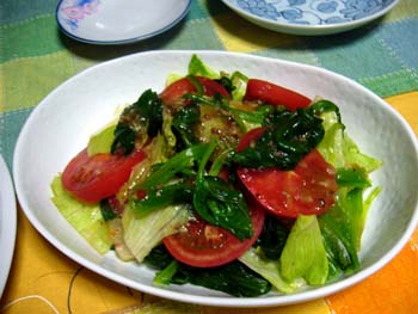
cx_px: 209
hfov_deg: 52.6
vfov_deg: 40.7
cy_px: 157
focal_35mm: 35
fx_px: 423
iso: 80
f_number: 2.8
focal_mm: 5.8
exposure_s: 1/8
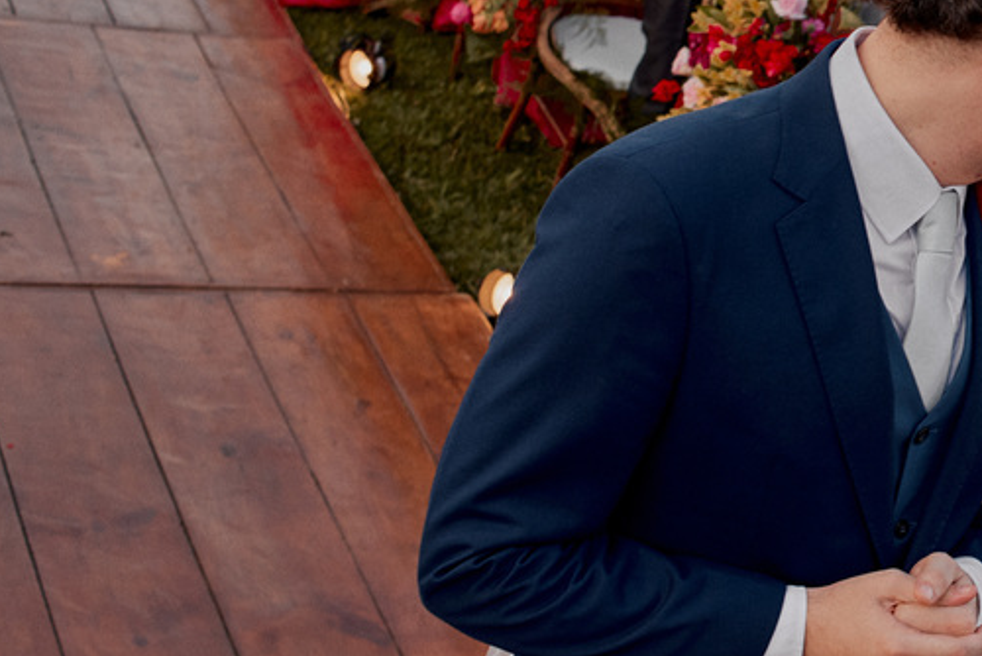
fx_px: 2293
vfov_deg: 16.3
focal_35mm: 84
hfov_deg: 22.6
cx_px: 1121
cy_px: 298
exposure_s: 1/320
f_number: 5
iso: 100
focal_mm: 35
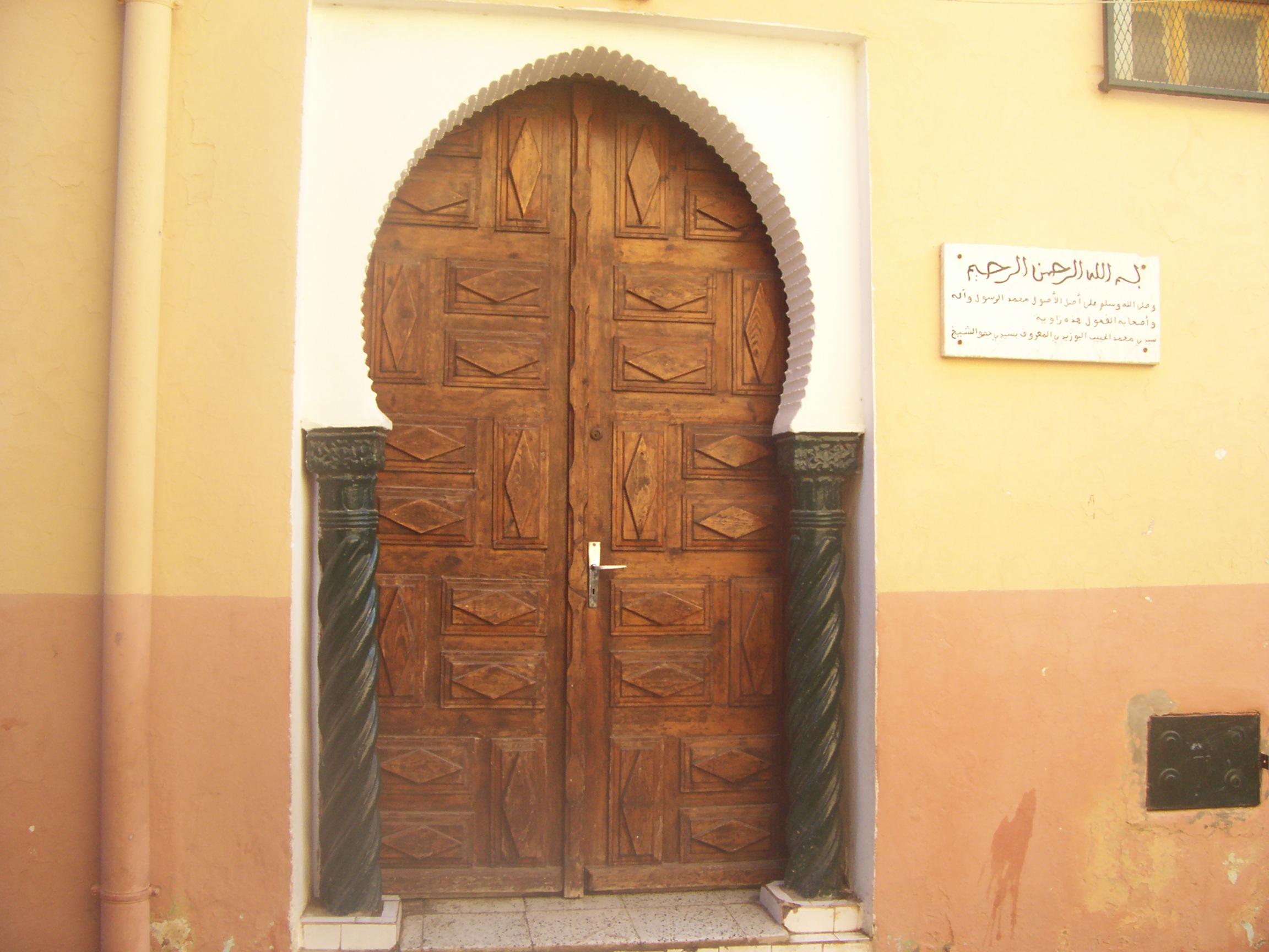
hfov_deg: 54.0
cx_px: 634
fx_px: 1246
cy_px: 476
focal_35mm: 34
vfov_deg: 41.8
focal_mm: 5.6
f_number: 2.7
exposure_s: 1/207
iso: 80
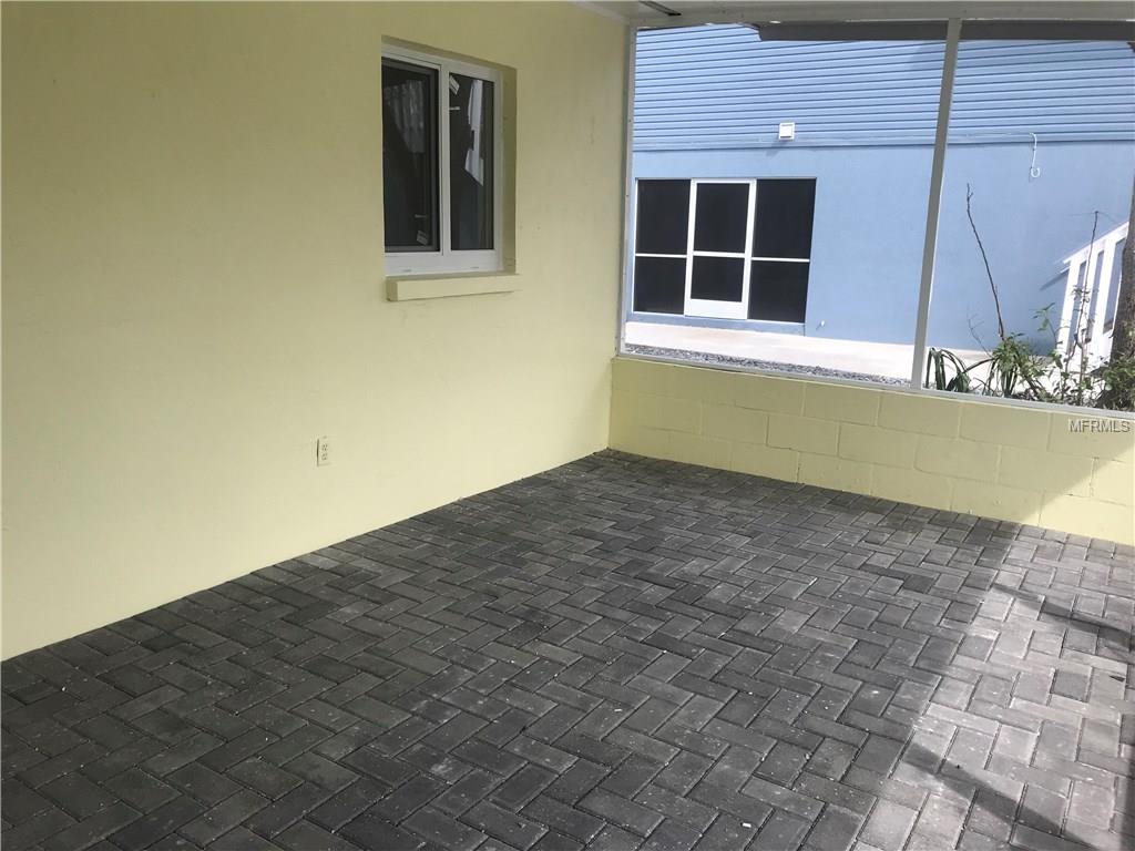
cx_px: 568
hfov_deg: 63.4
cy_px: 426
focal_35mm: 28
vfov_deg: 49.7
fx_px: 918
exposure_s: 1/496
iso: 20
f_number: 1.8
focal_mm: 3.99
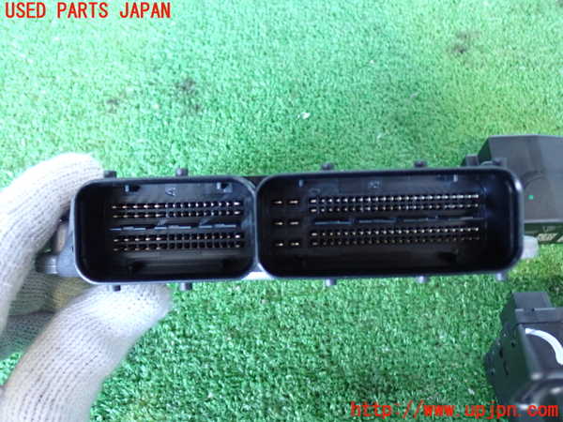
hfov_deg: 51.4
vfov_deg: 39.7
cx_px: 282
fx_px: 586
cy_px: 211
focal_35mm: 36
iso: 800
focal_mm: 6.37
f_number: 2.5
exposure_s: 1/25
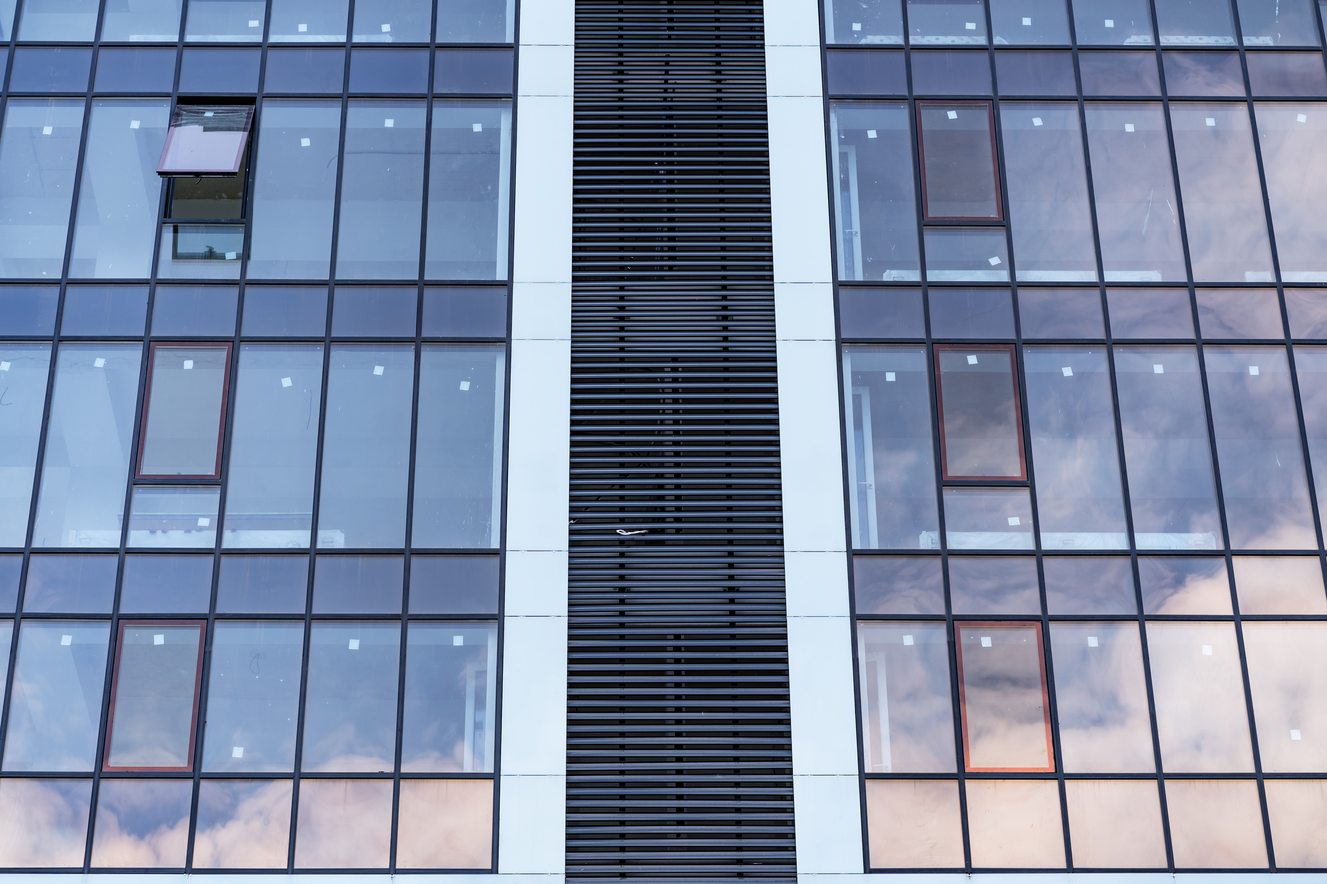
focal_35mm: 85
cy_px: 442
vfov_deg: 16.1
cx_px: 664
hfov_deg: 23.9
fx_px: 3133
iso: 100
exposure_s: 1/400
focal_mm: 85
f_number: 3.5
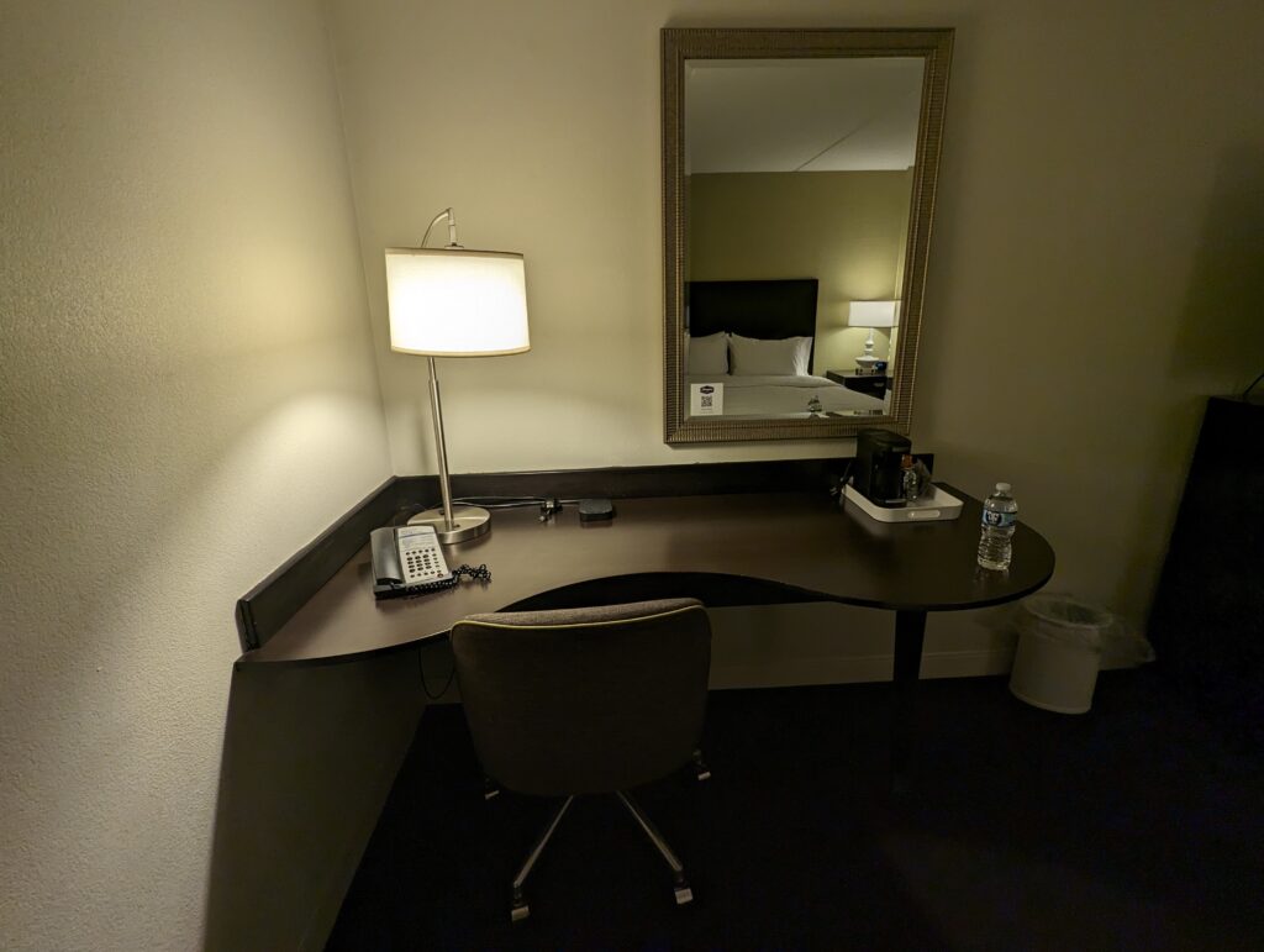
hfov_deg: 94.4
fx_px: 585
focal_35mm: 16
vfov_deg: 78.2
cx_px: 632
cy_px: 476
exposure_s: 1/30
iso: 74
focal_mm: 2.35
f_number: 2.2
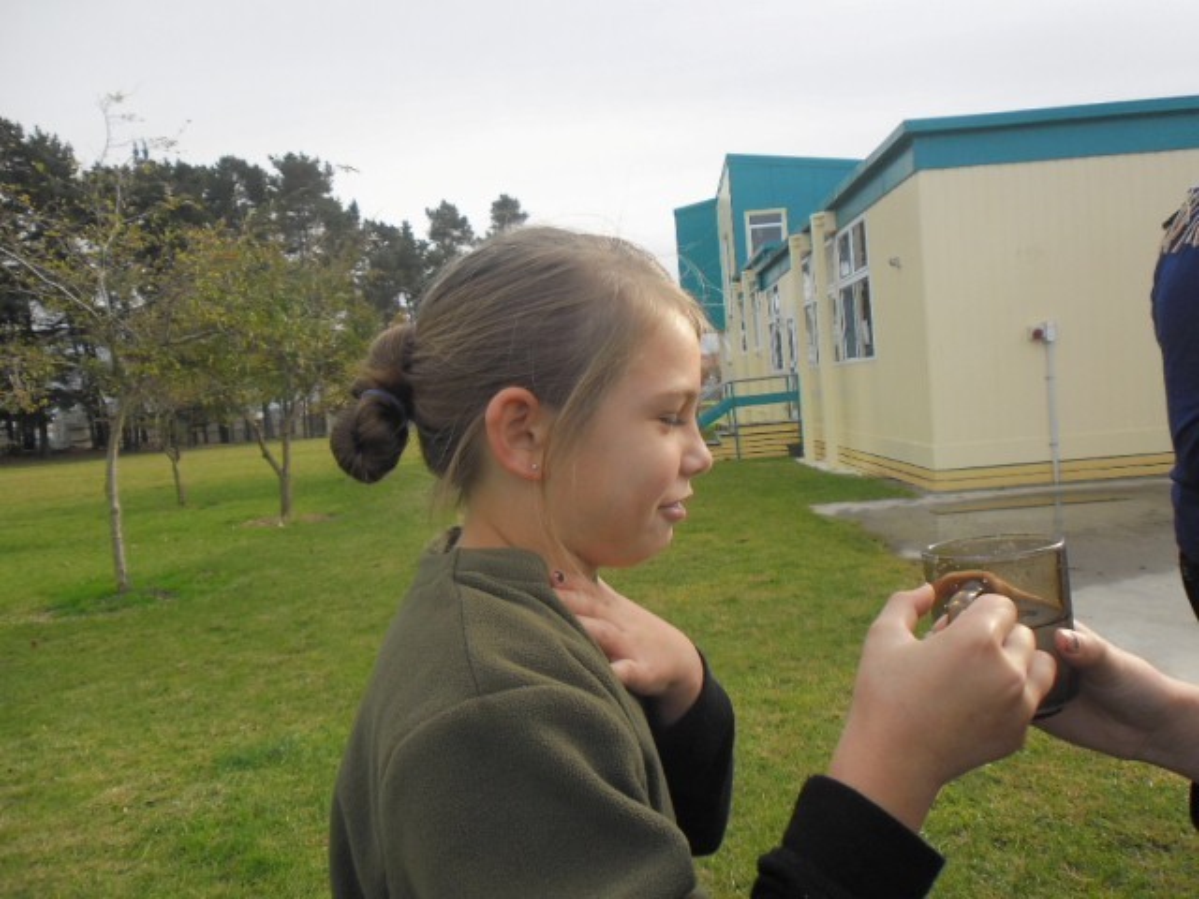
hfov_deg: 65.3
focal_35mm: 27
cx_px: 600
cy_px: 450
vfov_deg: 51.4
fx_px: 935
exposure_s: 1/430
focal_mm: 4.8
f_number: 2.9
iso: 80
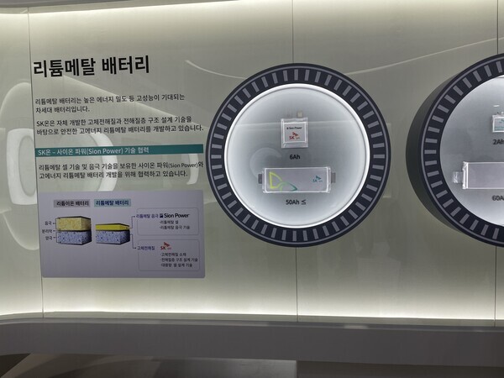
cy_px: 189
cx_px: 252
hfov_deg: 67.3
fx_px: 379
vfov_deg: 53.1
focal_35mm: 26
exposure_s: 1/170
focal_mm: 4.2
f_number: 1.6
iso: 32
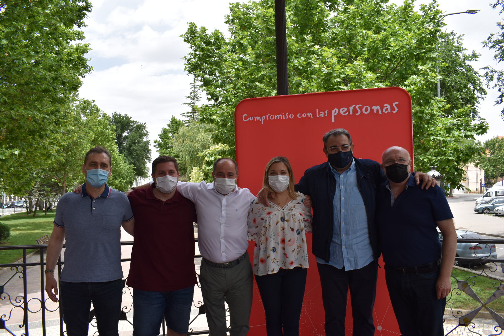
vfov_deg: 47.9
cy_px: 168
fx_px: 378
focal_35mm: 27
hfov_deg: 67.4
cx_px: 252
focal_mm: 18
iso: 200
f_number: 9
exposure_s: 1/320
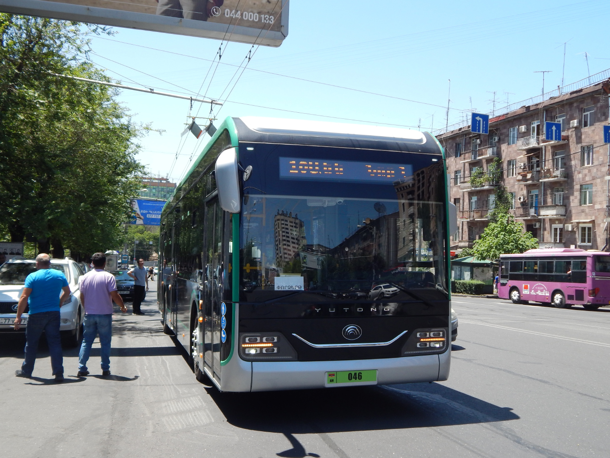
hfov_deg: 52.6
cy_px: 229
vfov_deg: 40.7
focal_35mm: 35
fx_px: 617
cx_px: 305
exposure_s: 1/640
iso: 125
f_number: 3.3
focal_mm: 6.1
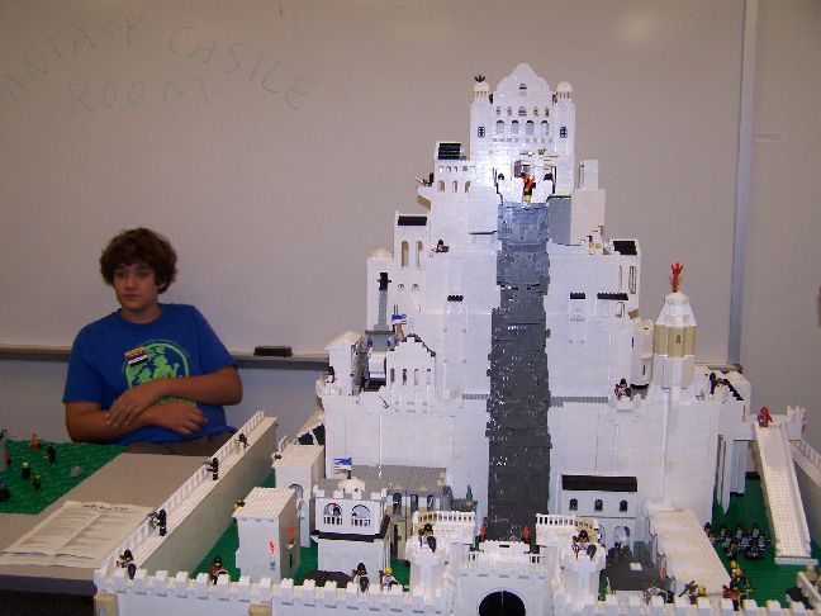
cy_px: 308
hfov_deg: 49.0
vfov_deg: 37.7
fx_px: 901
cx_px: 410
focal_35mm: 38
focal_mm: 6.3
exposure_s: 1/60
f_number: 2.8
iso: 140
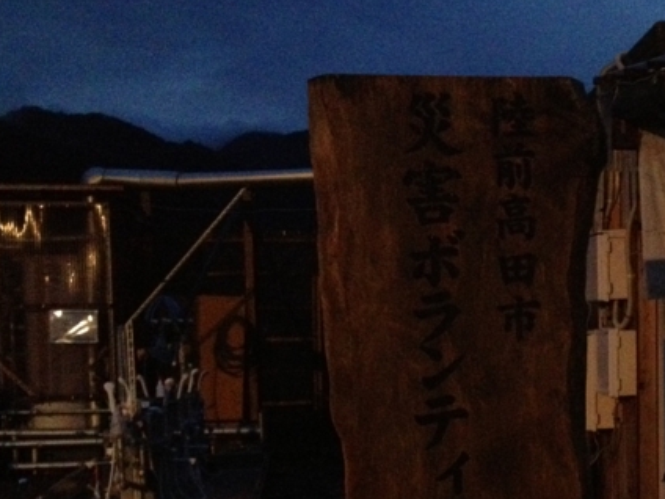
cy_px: 402
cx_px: 554
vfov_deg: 22.0
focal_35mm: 66
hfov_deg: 28.6
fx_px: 1268
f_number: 2.4
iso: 800
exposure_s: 1/15
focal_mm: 4.28
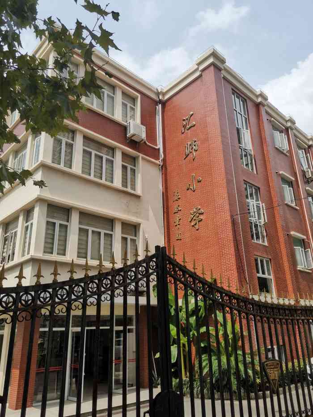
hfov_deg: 51.4
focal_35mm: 27
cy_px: 208
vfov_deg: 65.3
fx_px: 325
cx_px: 156
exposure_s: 1/3333
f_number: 1.8
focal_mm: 4.75
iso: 50
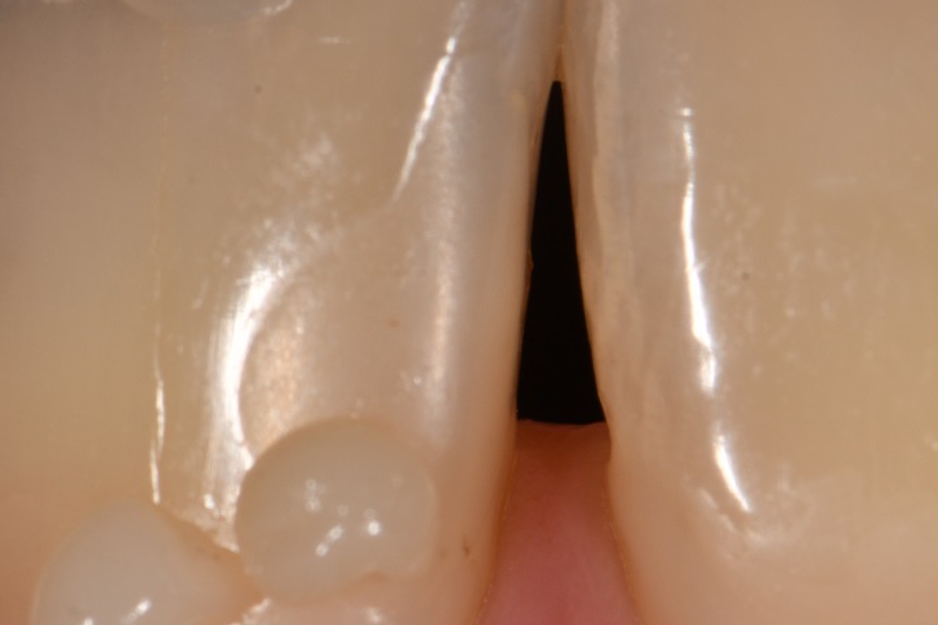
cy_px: 368
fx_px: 8127
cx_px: 539
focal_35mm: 312
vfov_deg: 4.4
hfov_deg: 6.6
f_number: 32
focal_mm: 105
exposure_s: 1/160
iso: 200
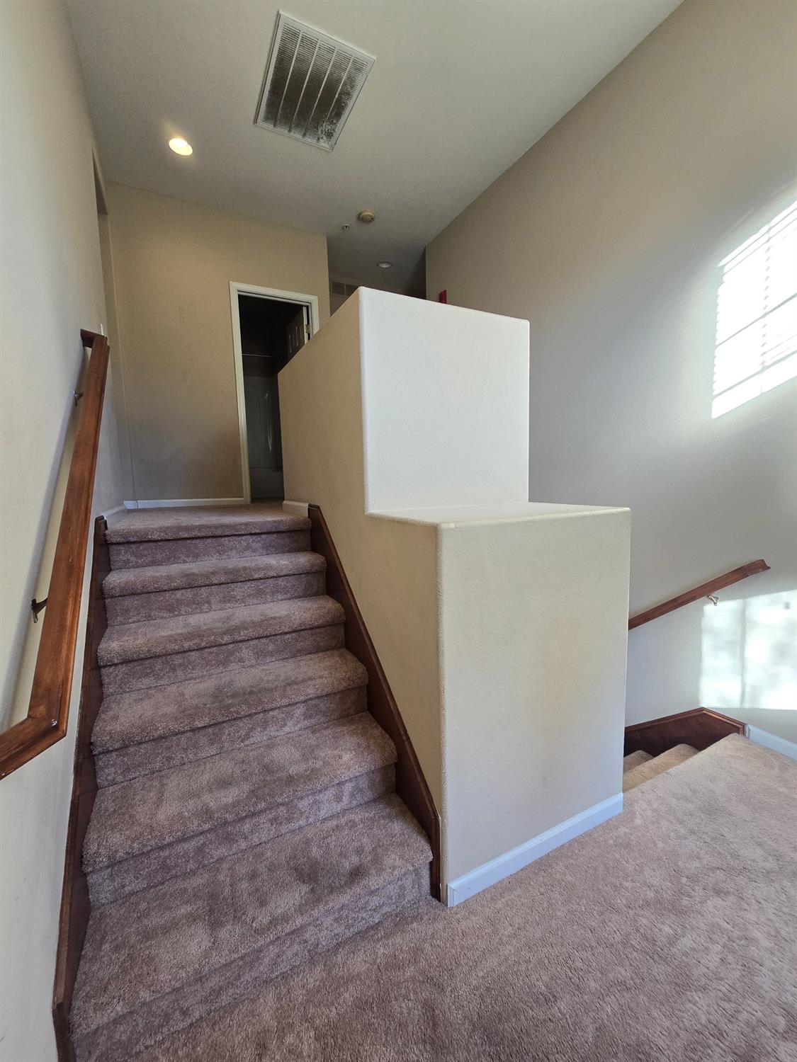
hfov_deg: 89.9
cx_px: 398
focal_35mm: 13
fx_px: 399
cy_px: 531
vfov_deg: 106.2
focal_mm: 2.2
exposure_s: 1/60
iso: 160
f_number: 2.2
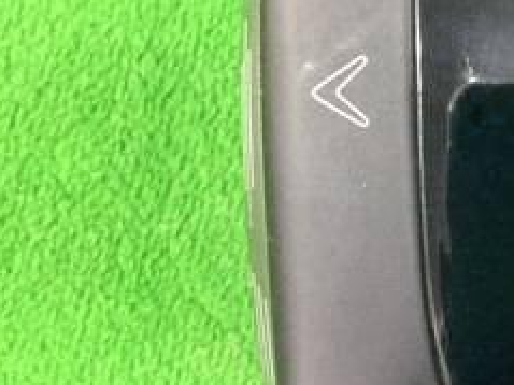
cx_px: 572
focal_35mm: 83
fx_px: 1232
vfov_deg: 17.7
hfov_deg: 22.2
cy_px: 101
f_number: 2.4
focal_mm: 3.3
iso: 250
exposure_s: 1/15
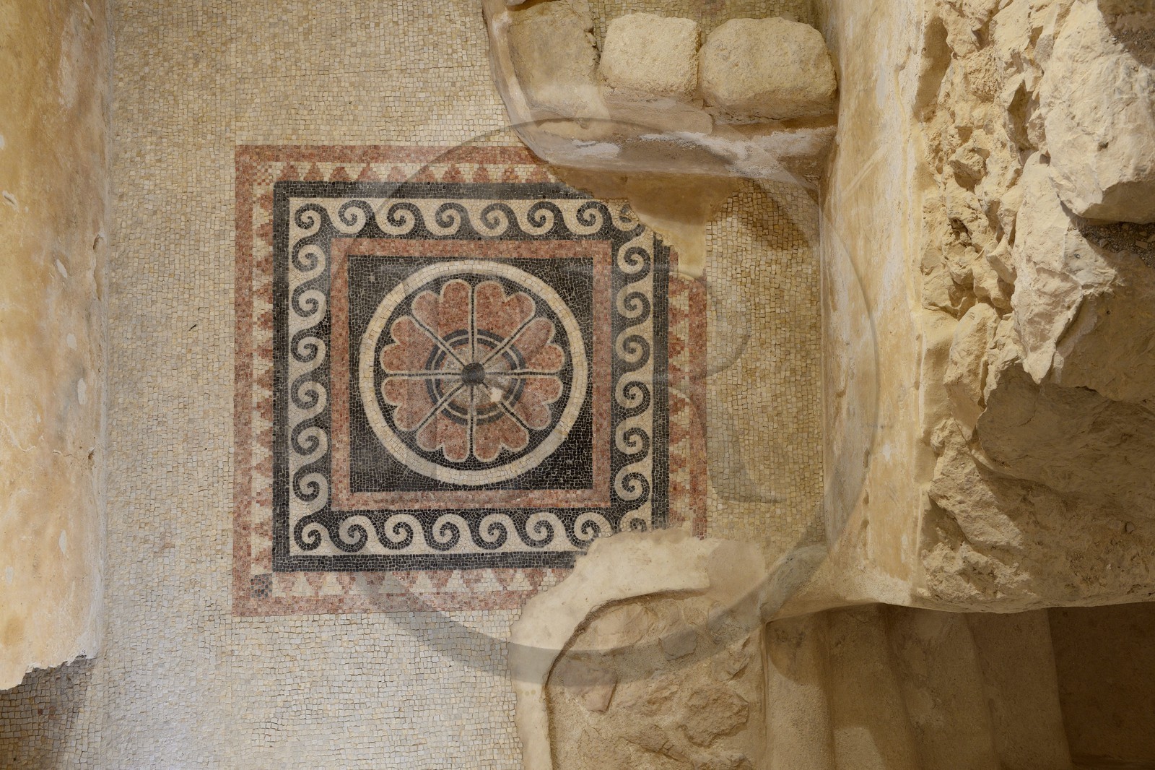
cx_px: 578
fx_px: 1155
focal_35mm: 36
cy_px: 385
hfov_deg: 53.1
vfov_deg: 36.9
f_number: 5.6
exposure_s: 1/60
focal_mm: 36
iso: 800
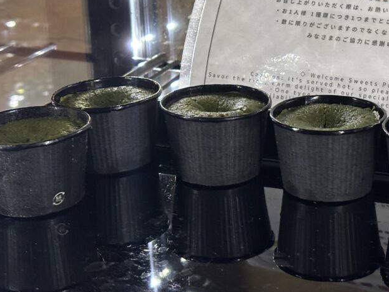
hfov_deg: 22.5
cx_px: 309
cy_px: 74
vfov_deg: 17.1
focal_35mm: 86
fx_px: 966
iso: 160
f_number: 1.6
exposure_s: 1/59
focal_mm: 5.96
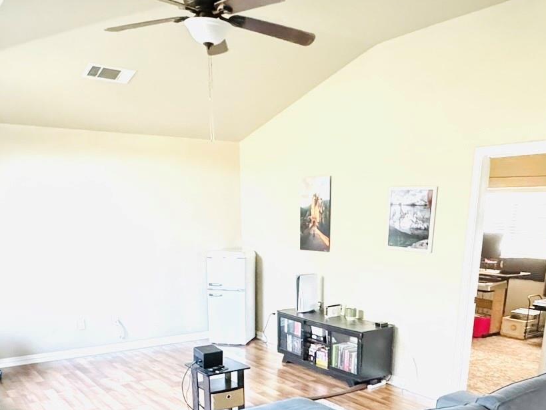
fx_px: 552
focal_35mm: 35
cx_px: 287
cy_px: 390
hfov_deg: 52.6
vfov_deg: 37.3
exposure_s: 1/33
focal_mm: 2.22
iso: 1600
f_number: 2.2
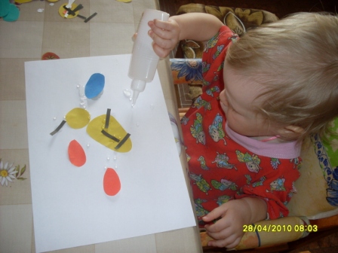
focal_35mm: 38
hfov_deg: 49.0
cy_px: 126
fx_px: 371
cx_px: 169
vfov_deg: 37.7
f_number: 2.8
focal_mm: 6.3
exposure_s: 1/45
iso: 100
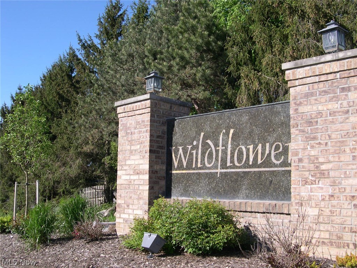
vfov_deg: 37.7
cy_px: 134
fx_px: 392
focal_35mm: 38
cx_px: 178
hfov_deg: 49.0
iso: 100
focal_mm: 8
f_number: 7.6
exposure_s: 1/112
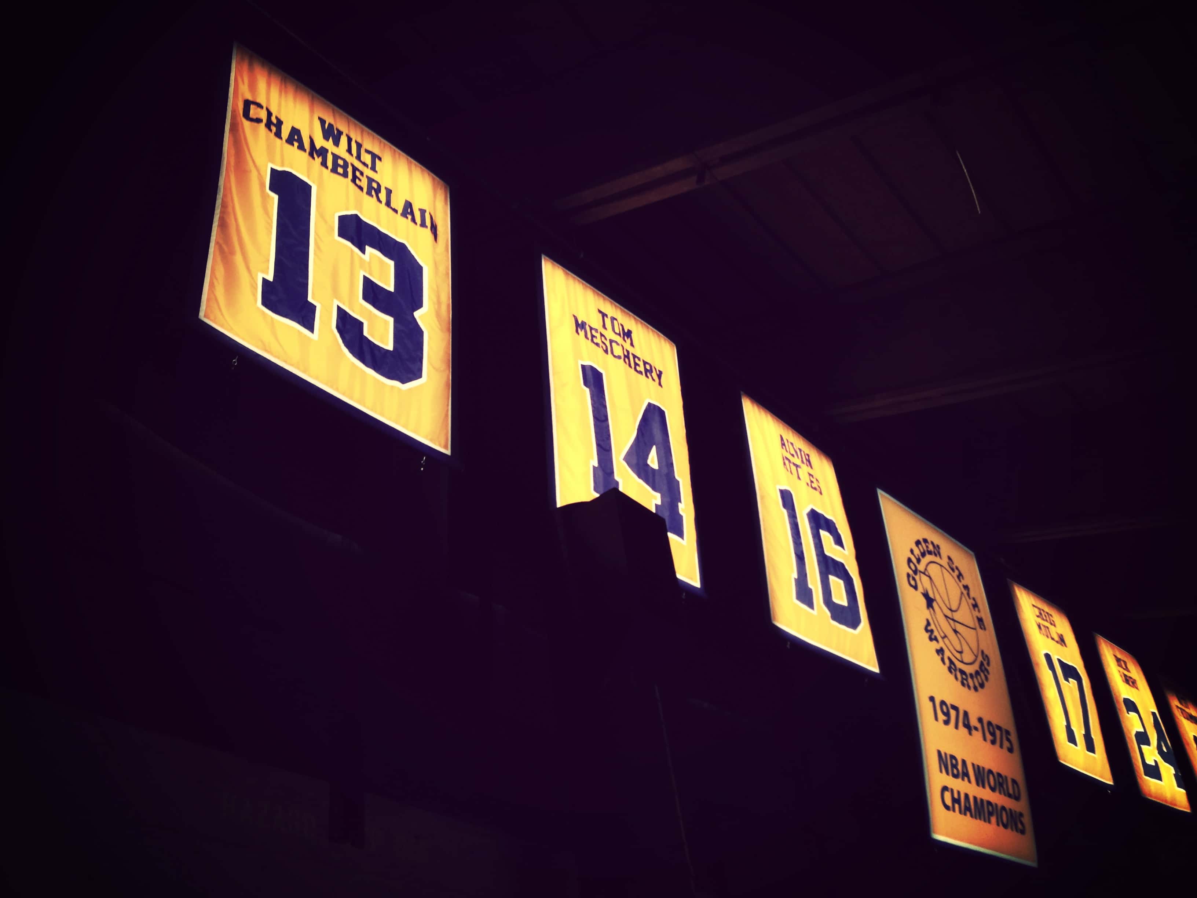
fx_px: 1141
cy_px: 449
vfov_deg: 42.9
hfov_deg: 55.4
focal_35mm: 33
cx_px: 598
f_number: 2.4
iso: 80
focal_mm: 4.13
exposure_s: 1/20
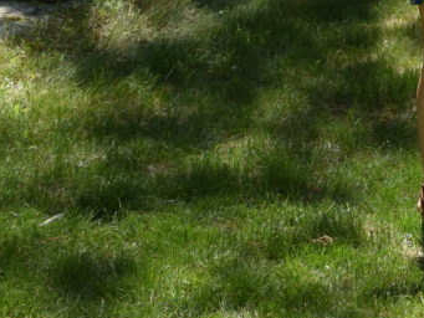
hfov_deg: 12.6
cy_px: -104
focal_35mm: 151
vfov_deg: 9.6
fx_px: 1856
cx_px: 556
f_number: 9
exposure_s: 1/320
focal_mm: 35
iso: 500
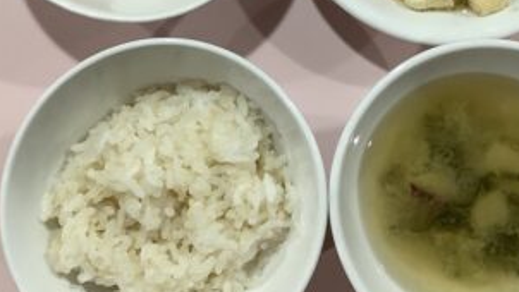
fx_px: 771
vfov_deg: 21.0
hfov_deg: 37.1
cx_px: 308
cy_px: 23
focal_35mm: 56
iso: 100
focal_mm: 3.3
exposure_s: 1/50
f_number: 2.4
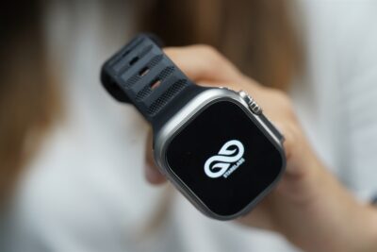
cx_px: 188
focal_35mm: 90
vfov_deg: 15.2
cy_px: 126
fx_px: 943
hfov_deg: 22.6
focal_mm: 90
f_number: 4
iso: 1000
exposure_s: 1/100
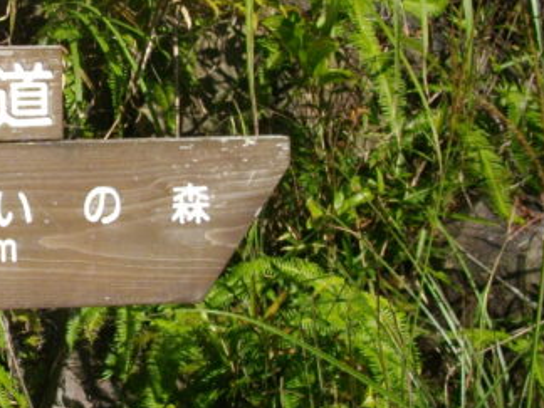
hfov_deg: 16.0
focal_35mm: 117
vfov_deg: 12.7
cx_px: -144
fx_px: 1839
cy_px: 173
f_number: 5.6
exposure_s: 1/400
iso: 100
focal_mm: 6.2
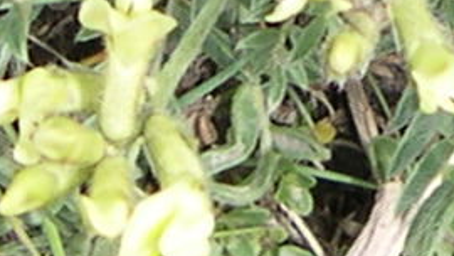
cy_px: -414
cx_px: 276
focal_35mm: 215
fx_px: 2589
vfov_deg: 5.4
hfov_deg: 10.0
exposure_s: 1/328
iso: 100
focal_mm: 8
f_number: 2.8
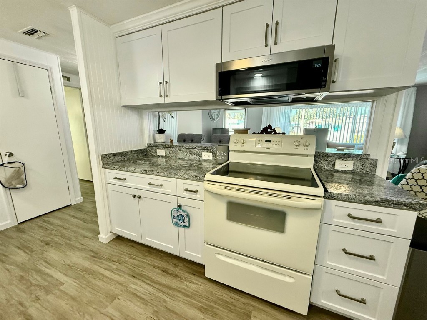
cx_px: 214
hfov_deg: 102.1
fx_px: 173
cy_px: 160
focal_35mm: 14
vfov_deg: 85.7
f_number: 2.2
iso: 250
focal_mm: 2.22
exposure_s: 1/120
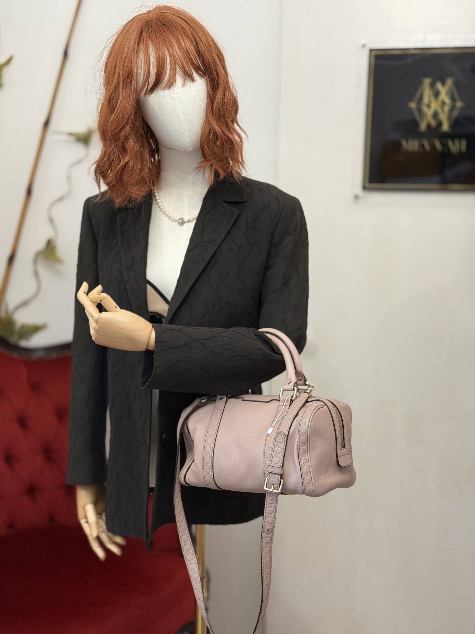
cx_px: 238
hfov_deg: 30.3
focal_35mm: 48
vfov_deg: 39.7
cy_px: 317
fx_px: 878
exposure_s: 1/50
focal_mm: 6.76
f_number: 1.78
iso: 125
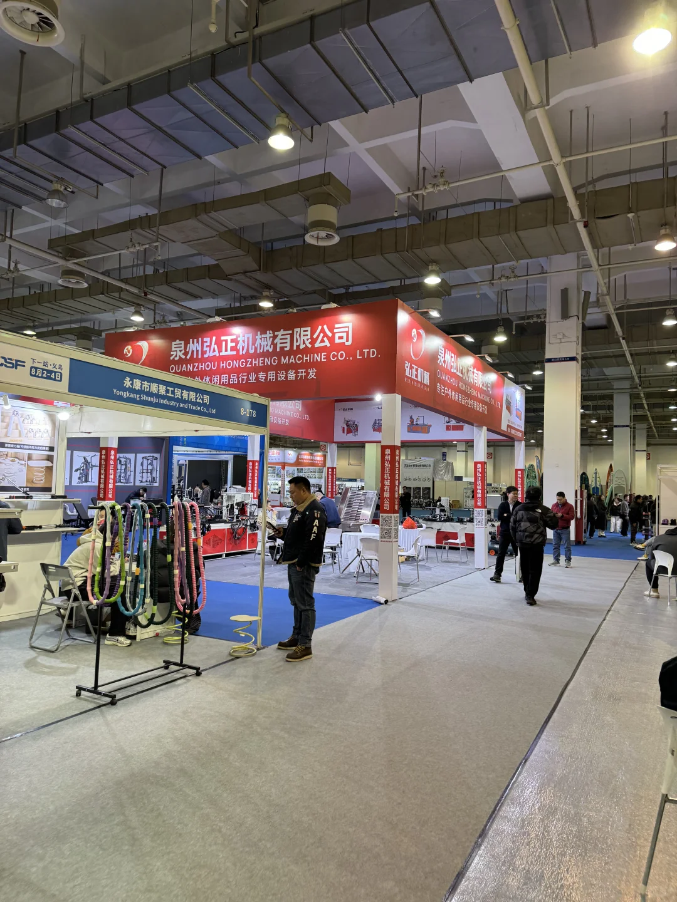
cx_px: 338
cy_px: 451
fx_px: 626
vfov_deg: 71.6
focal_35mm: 24
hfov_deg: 56.8
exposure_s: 1/100
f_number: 1.78
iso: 160
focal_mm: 6.76
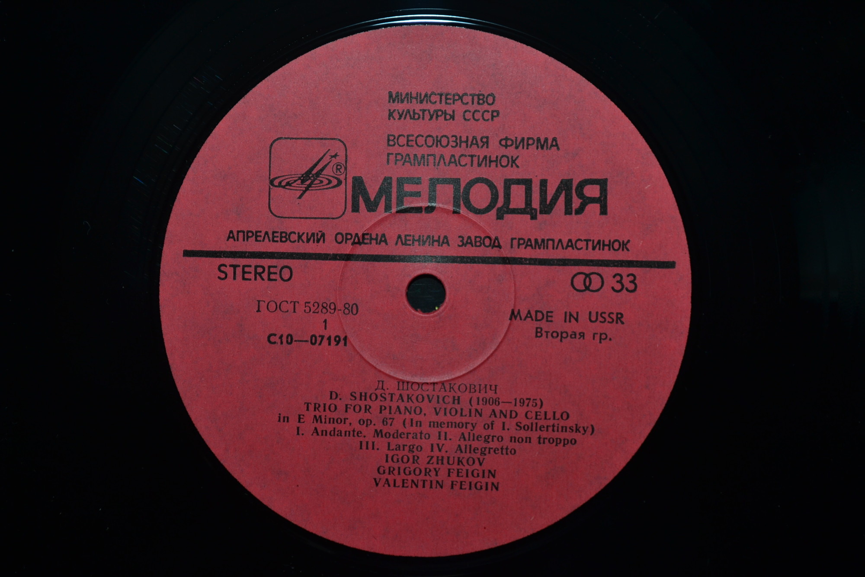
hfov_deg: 24.6
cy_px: 288
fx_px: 1982
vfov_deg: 16.6
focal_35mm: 82
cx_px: 432
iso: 200
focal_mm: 55
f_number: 6.3
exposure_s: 1/200
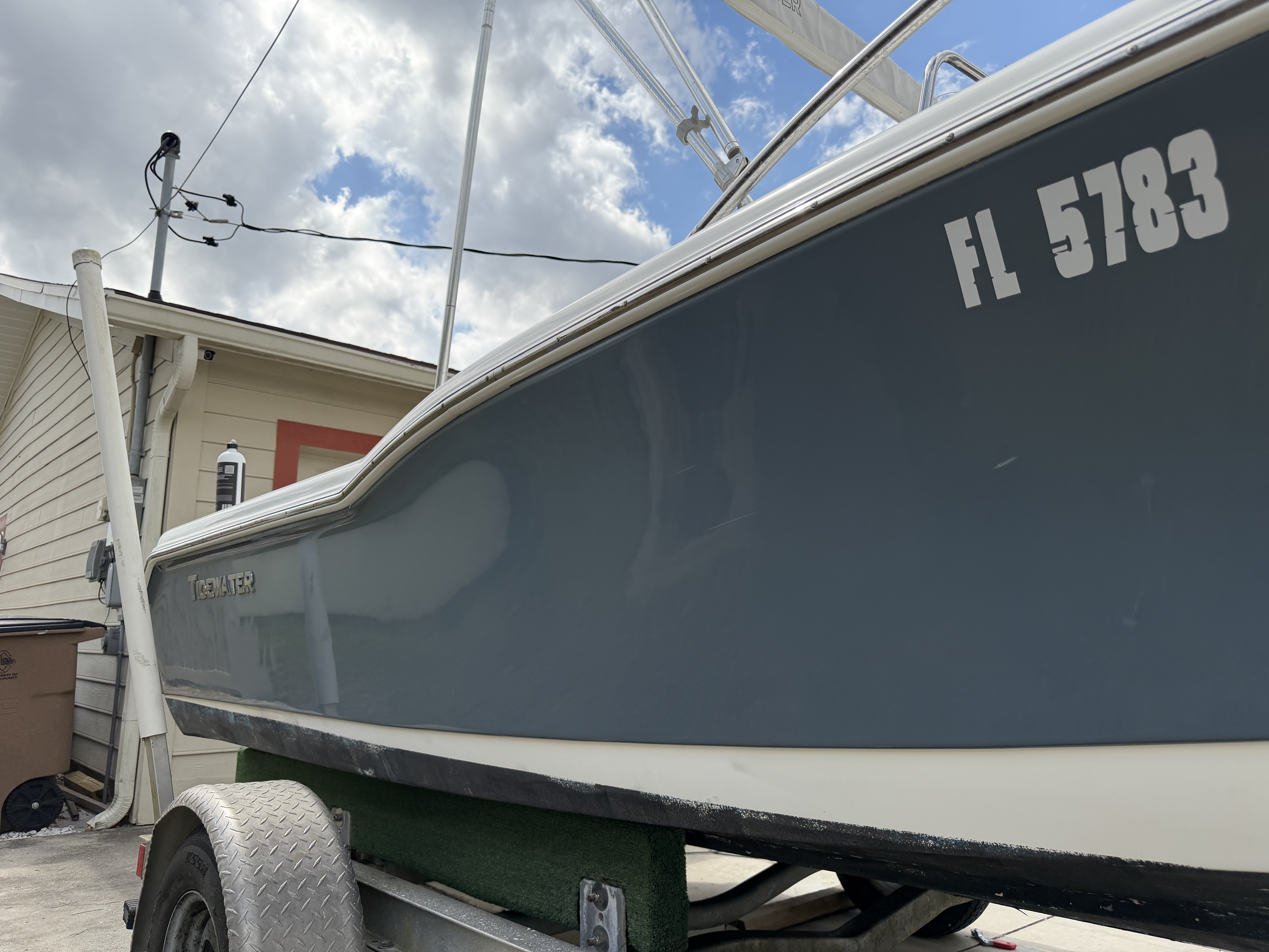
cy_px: 476
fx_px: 880
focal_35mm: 24
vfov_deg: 56.8
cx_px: 634
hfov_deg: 71.6
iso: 100
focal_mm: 6.76
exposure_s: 1/6711
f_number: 1.78
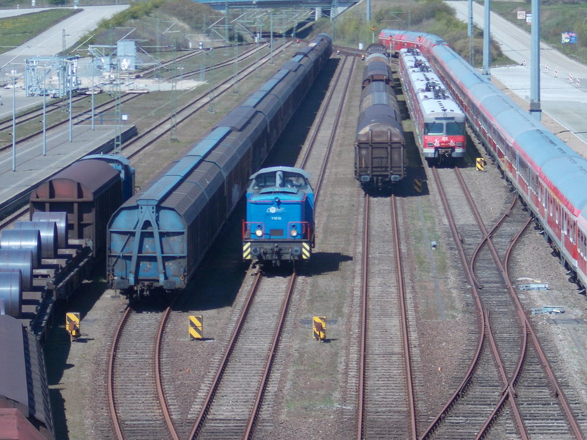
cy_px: 197
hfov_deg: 11.6
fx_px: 2882
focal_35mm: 170
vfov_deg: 8.7
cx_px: 304
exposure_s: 1/125
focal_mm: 23
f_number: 6.5
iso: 80
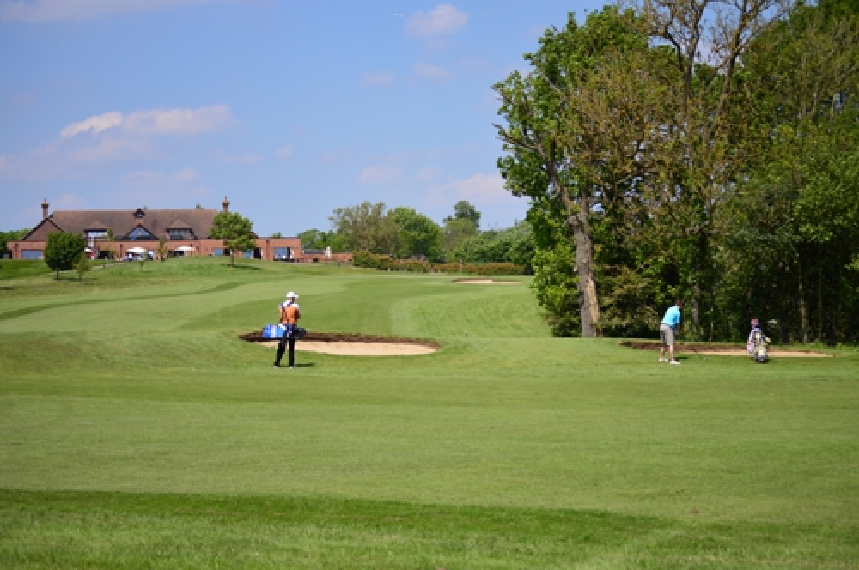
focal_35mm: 82
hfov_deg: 24.6
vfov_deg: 16.5
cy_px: 285
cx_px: 430
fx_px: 1966
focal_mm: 55
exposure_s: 1/2000
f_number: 4
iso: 250
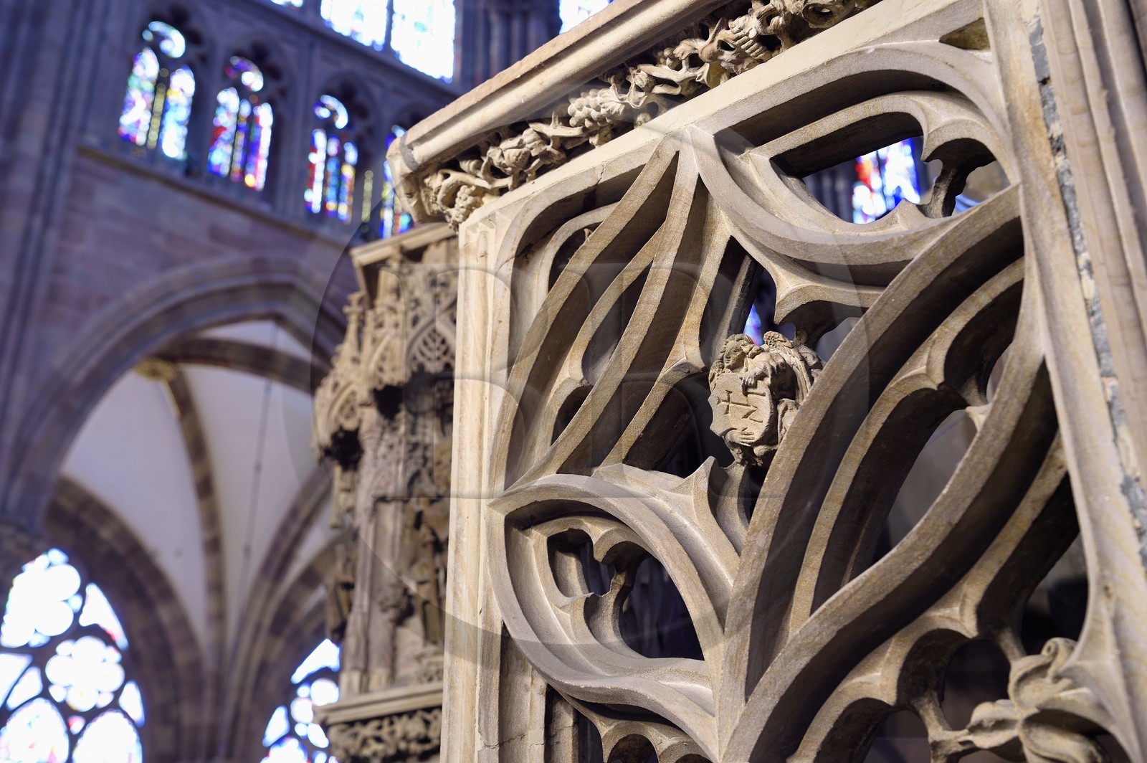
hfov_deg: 43.6
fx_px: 1433
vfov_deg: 29.8
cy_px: 382
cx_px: 574
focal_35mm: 45
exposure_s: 1/2.5
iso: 400
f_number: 5.6
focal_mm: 45
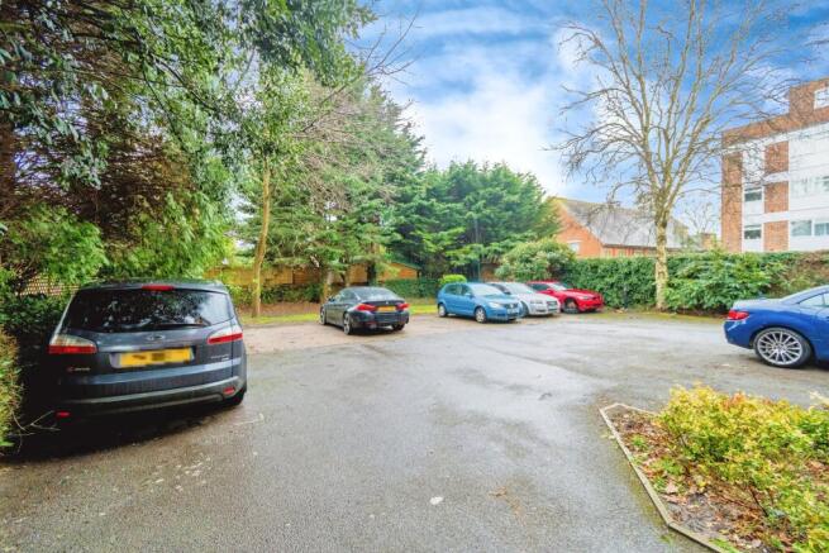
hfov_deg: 86.9
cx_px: 414
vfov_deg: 64.6
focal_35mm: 19
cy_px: 276
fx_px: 438
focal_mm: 13
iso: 400
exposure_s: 1/160
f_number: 6.3
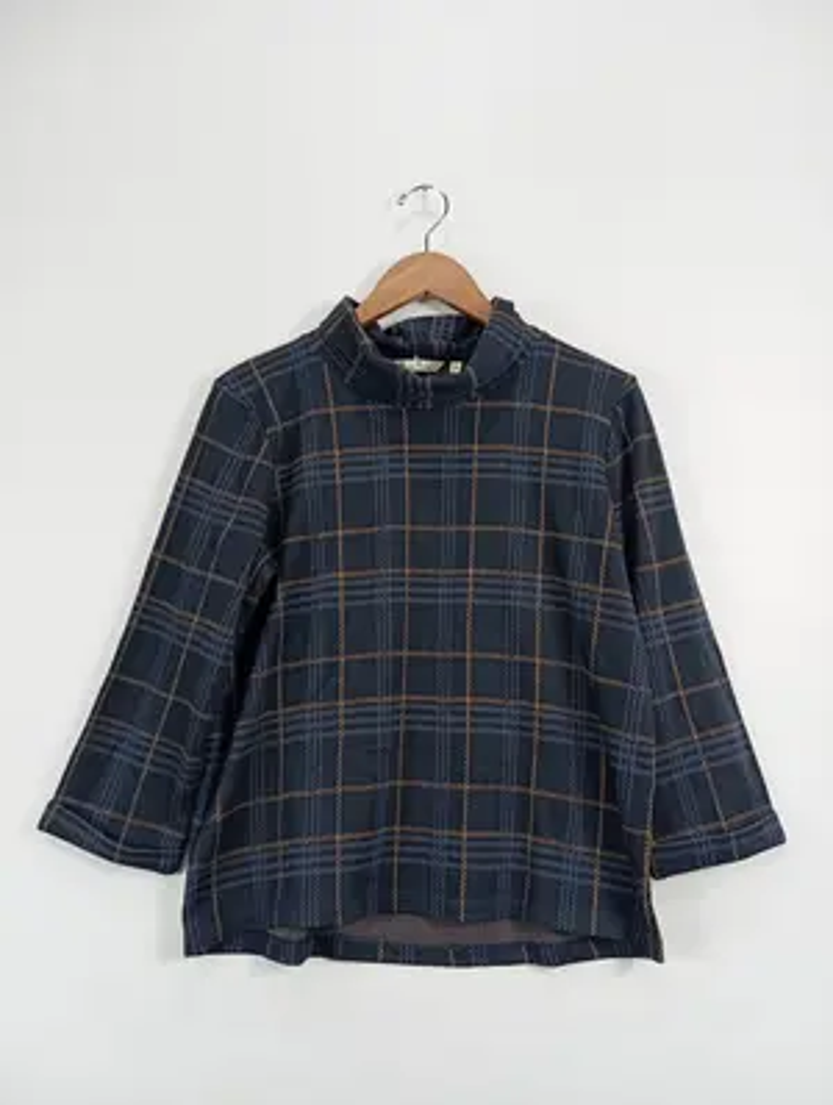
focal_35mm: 28
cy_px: 552
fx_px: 896
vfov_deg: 63.4
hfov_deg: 49.9
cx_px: 416
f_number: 1.8
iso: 83
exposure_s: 1/50
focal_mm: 4.22
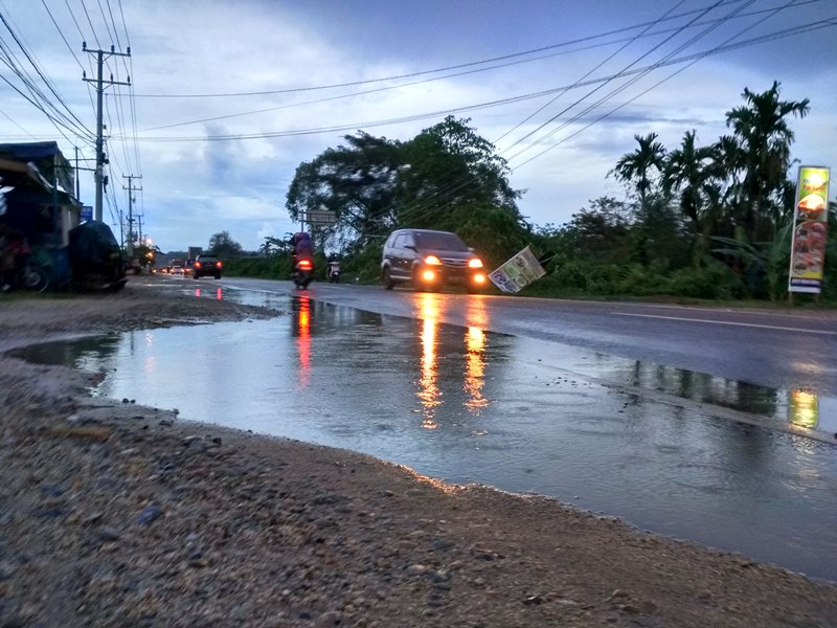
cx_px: 418
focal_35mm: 30
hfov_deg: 60.0
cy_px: 314
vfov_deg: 46.8
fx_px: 725
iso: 3200
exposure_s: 1/12
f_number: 2
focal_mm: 4.12
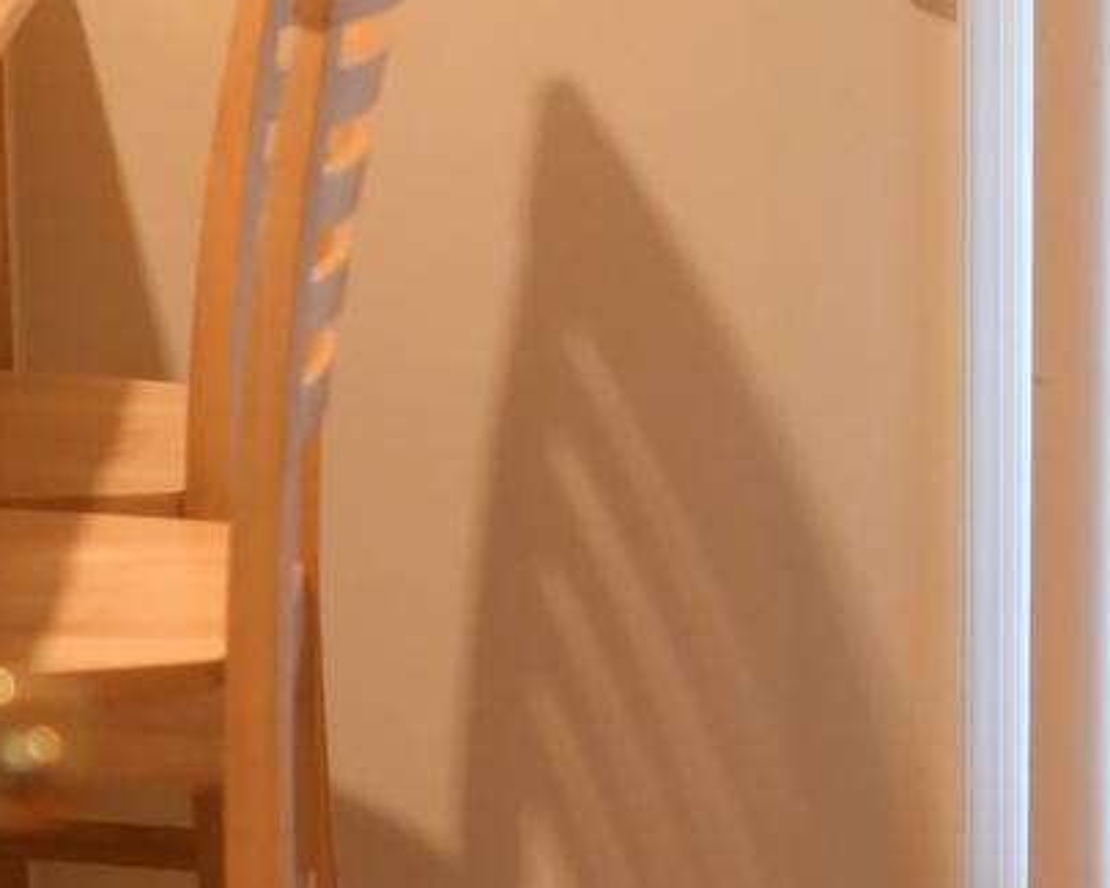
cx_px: 1129
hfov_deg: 11.5
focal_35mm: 166
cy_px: 95
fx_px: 5453
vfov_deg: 9.3
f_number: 1.8
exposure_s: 1/1250
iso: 4000
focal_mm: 35
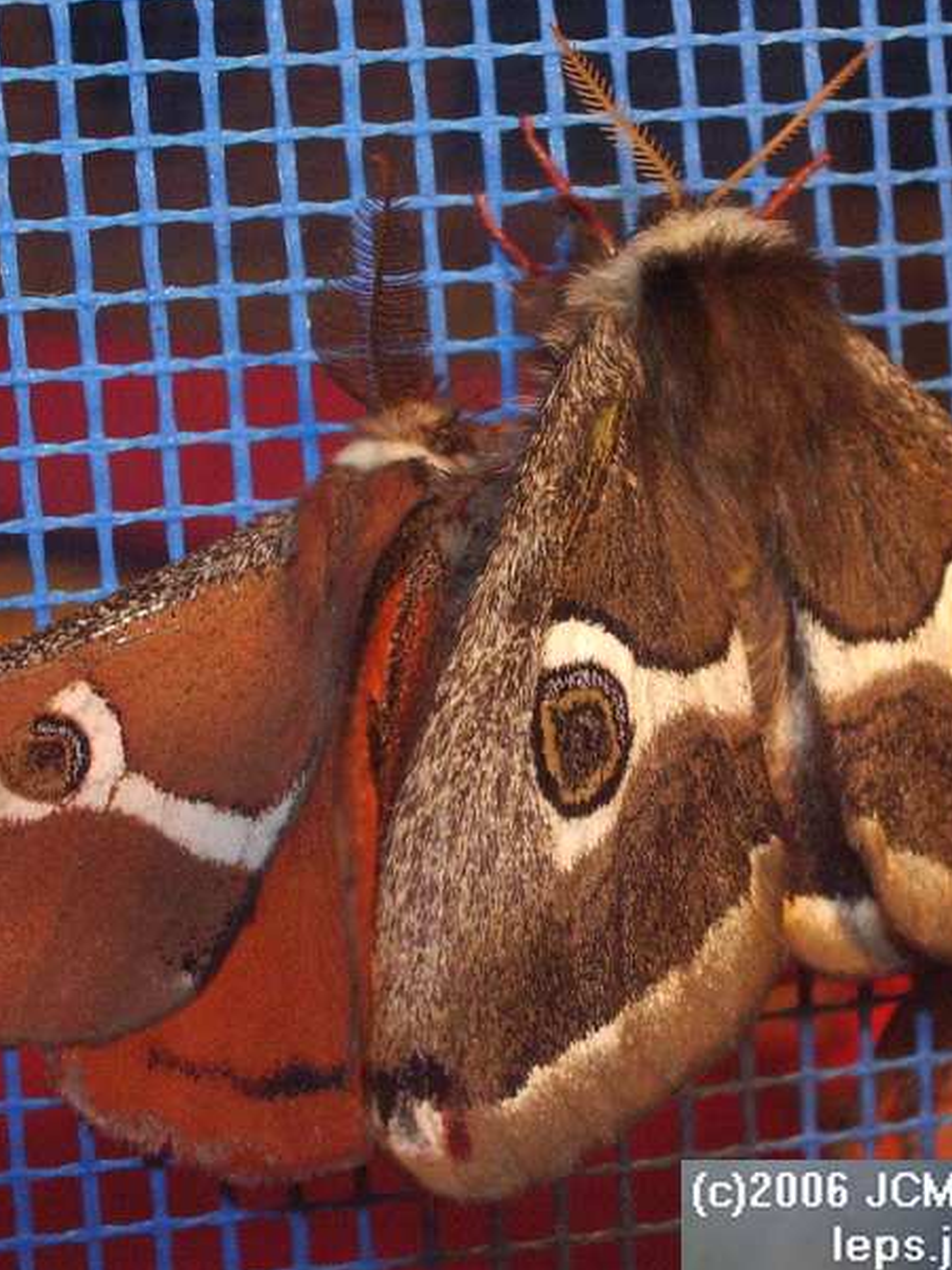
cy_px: 634
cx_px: 468
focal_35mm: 83
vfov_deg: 23.6
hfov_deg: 17.8
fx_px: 3044
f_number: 5.6
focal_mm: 10.2
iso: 400
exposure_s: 1/50
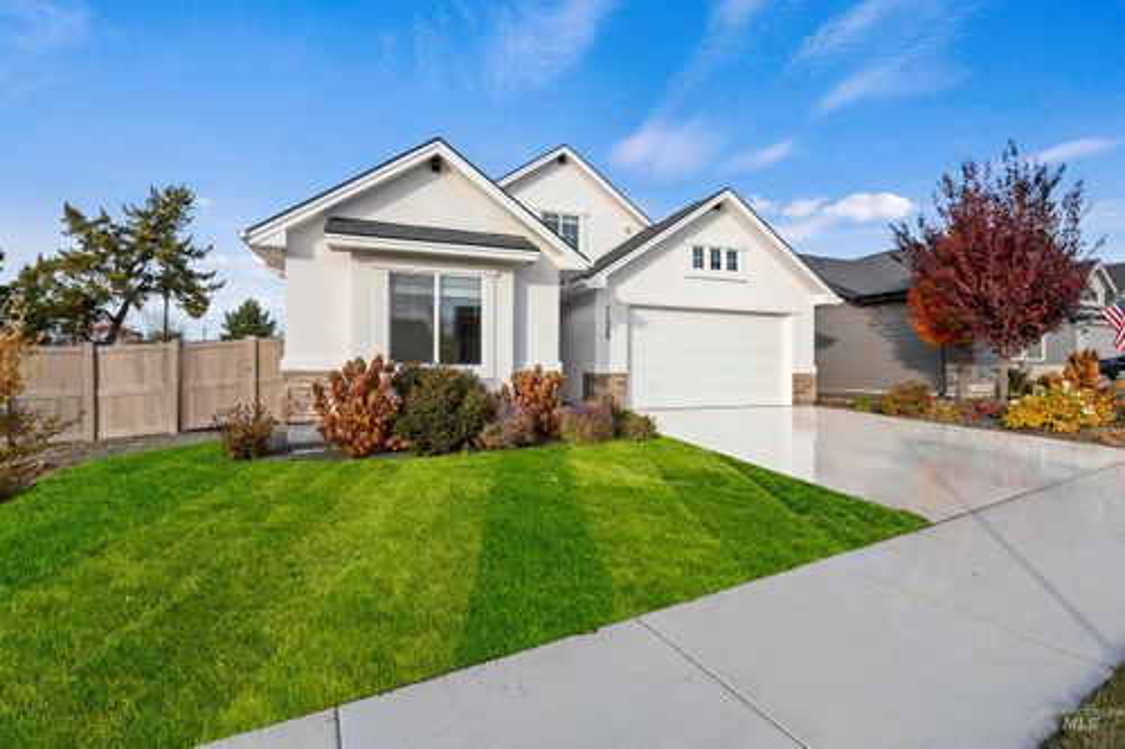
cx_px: 562
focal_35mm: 15
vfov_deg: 77.3
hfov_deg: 100.4
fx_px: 469
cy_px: 374
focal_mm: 15
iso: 320
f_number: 8
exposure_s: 1/250
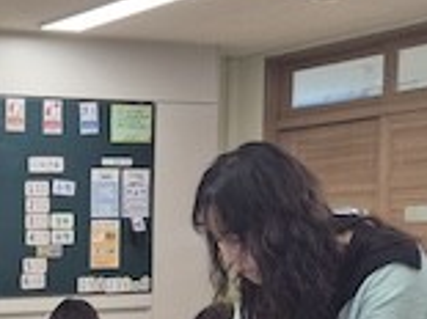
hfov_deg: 19.5
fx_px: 1097
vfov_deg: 16.0
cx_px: -190
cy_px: 366
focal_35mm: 89
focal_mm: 5.4
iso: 50
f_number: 1.8
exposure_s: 1/60
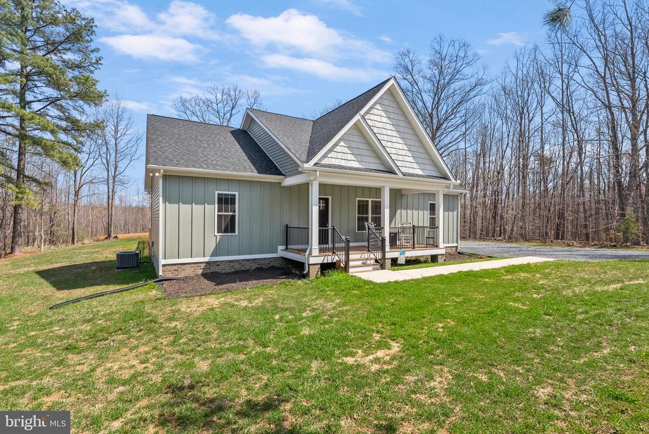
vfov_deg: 70.5
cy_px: 217
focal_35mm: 17
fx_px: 307
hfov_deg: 93.2
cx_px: 324
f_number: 8
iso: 800
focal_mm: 17
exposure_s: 1/250
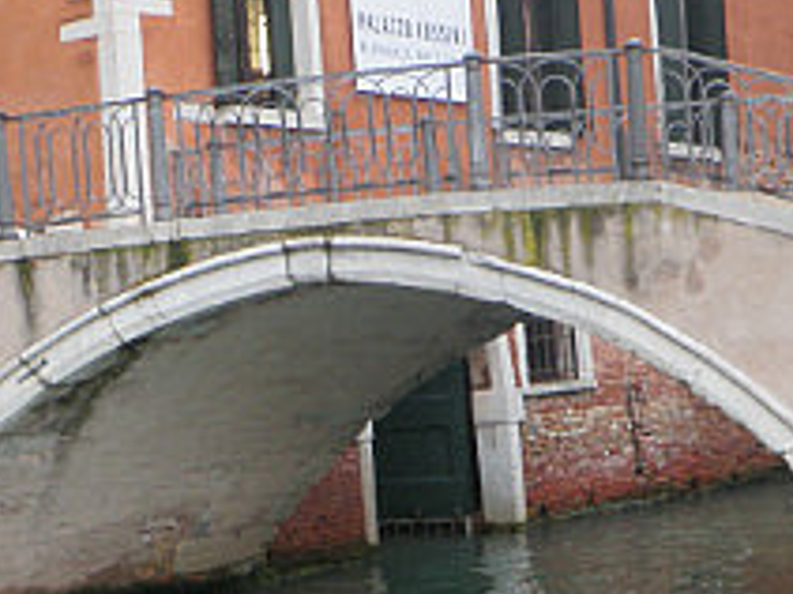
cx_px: 301
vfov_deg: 17.1
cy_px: 515
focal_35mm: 85
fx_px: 1946
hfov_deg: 23.0
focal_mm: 5
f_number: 3.5
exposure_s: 1/80
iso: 50
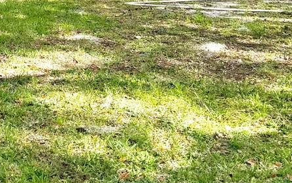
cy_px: -69
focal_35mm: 91
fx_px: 725
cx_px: 11
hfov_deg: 22.1
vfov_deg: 13.7
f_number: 1.78
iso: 80
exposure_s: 1/952
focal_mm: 6.86
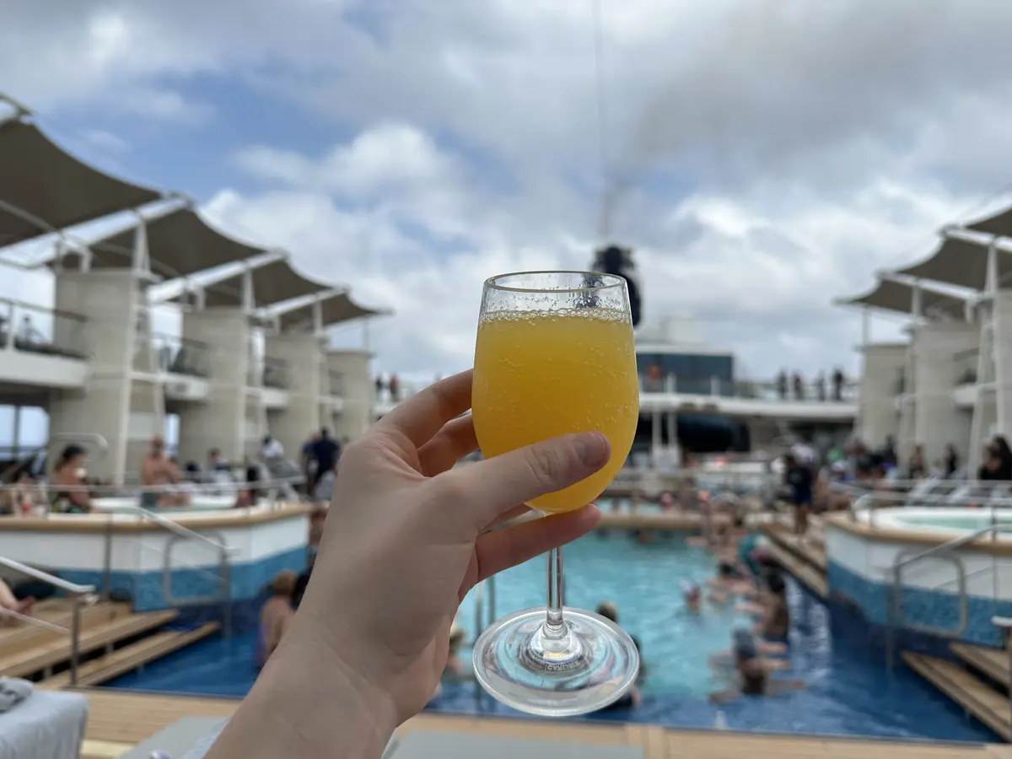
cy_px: 380
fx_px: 702
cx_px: 506
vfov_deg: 56.8
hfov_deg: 71.6
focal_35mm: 24
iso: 80
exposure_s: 1/7576
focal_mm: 6.86
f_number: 1.78
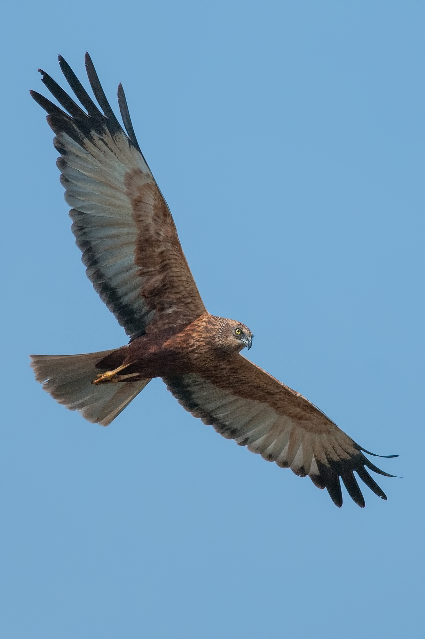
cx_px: 212
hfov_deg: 1.8
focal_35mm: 750
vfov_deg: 2.8
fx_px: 13310
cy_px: 320
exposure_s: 1/4000
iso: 800
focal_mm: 500
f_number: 7.1
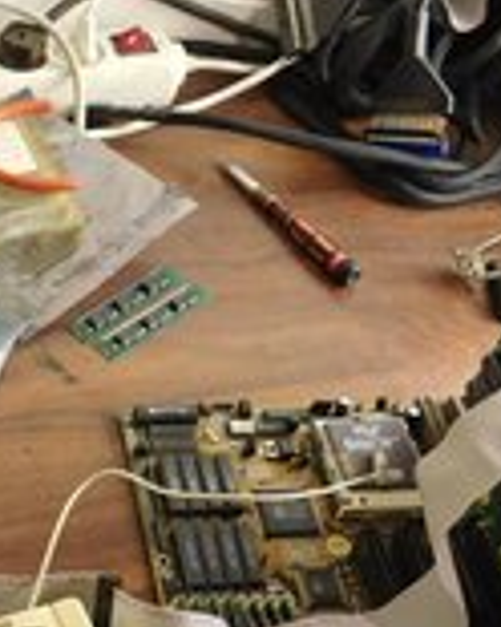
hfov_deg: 24.4
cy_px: 400
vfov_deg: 32.3
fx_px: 1075
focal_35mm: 58
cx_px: -61
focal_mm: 4
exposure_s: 1/30
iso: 220
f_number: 3
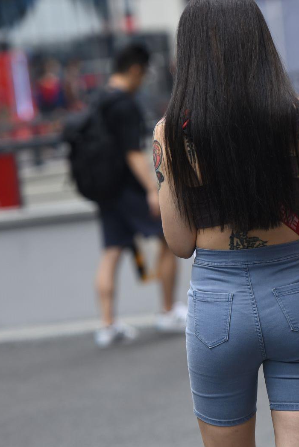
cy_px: 314
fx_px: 3299
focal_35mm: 265
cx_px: 203
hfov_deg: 5.2
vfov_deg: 7.8
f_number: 2.8
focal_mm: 140
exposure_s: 1/400
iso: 400
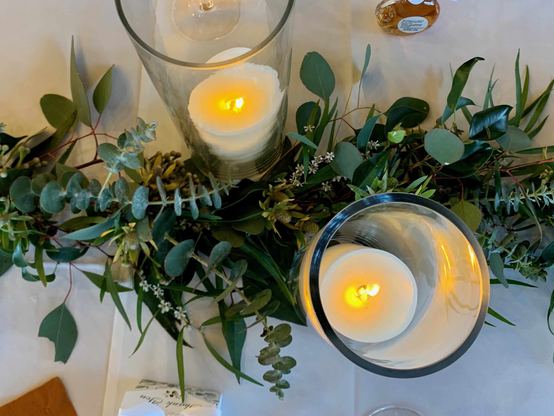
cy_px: 149
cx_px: 268
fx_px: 576
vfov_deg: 39.3
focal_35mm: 36
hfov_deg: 51.3
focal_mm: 4.25
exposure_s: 1/50
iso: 125
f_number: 1.8
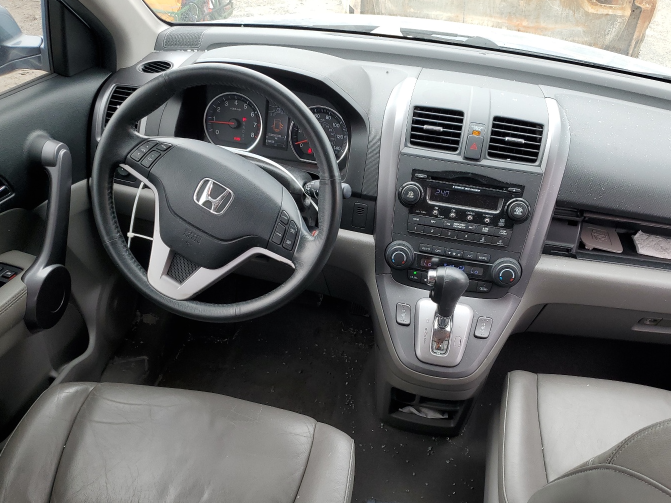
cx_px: 382
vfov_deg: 45.3
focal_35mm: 31
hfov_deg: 58.1
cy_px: 286
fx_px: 601
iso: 50
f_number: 1.5
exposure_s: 1/263
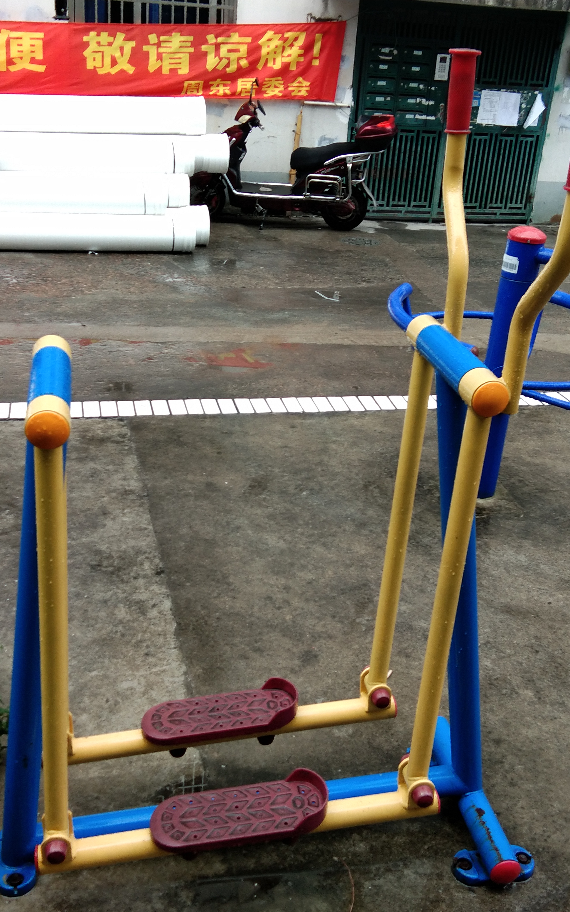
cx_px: 302
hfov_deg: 29.2
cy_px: 457
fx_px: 1094
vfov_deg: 45.3
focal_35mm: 44
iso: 125
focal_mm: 3.69
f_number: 2.2
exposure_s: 1/50
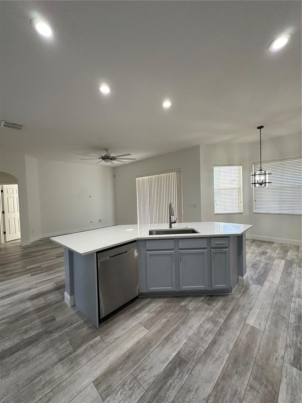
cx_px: 151
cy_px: 202
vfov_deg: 102.1
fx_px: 163
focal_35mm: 14
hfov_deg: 85.7
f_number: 2.2
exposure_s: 1/120
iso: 250
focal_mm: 2.22
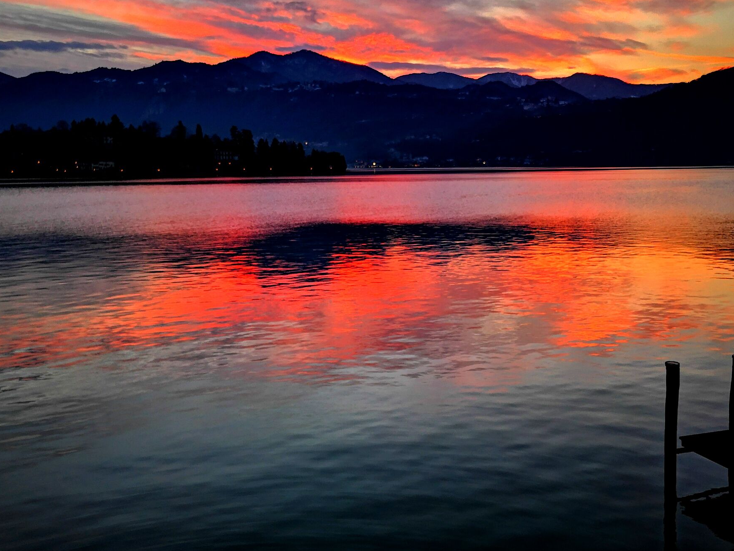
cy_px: 228
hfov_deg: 49.9
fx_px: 785
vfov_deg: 38.6
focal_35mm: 37
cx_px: 428
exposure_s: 4
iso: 100
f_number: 1.8
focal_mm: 3.95
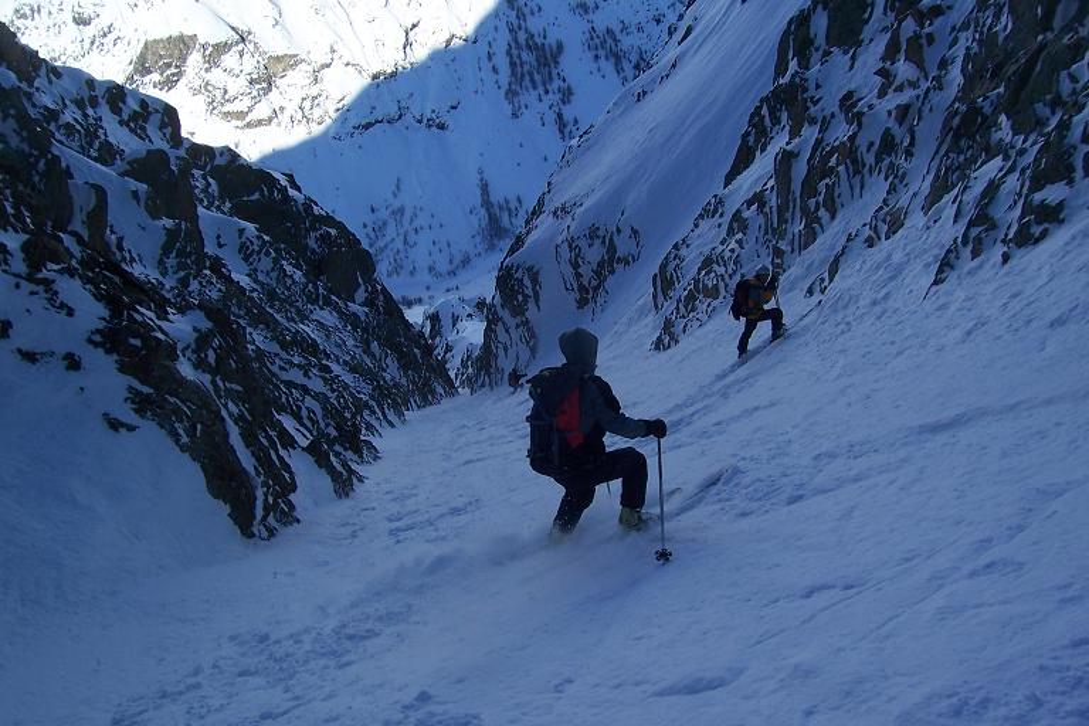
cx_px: 544
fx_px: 1028
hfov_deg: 55.8
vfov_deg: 38.9
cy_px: 363
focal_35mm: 34
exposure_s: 1/500
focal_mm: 5.6
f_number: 5.6
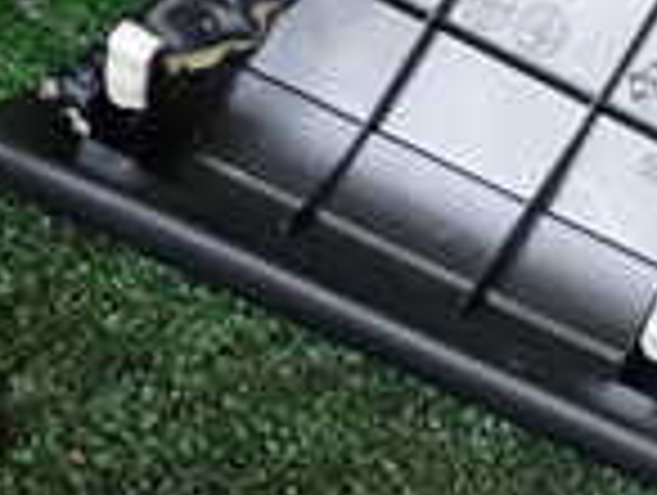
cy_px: 324
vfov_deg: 12.1
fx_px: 2338
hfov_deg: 13.7
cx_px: 1292
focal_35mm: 123
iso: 200
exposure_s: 1/60
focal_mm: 5.4
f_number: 2.3
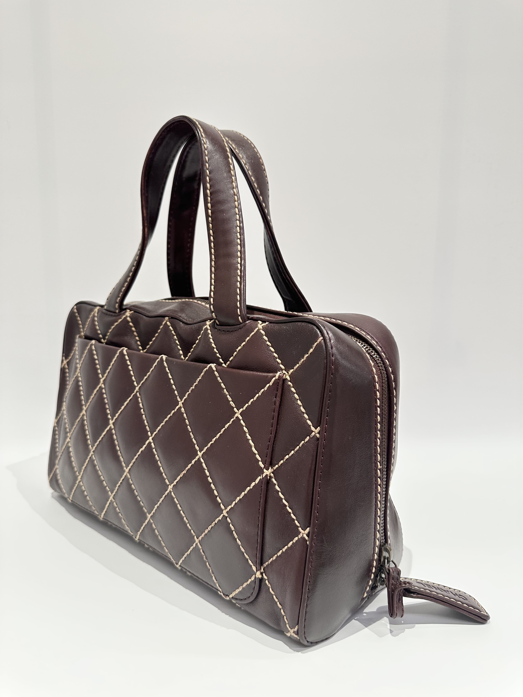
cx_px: 262
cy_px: 348
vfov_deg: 71.6
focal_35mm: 24
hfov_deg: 56.8
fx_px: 483
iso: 160
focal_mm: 6.86
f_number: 1.78
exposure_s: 1/50
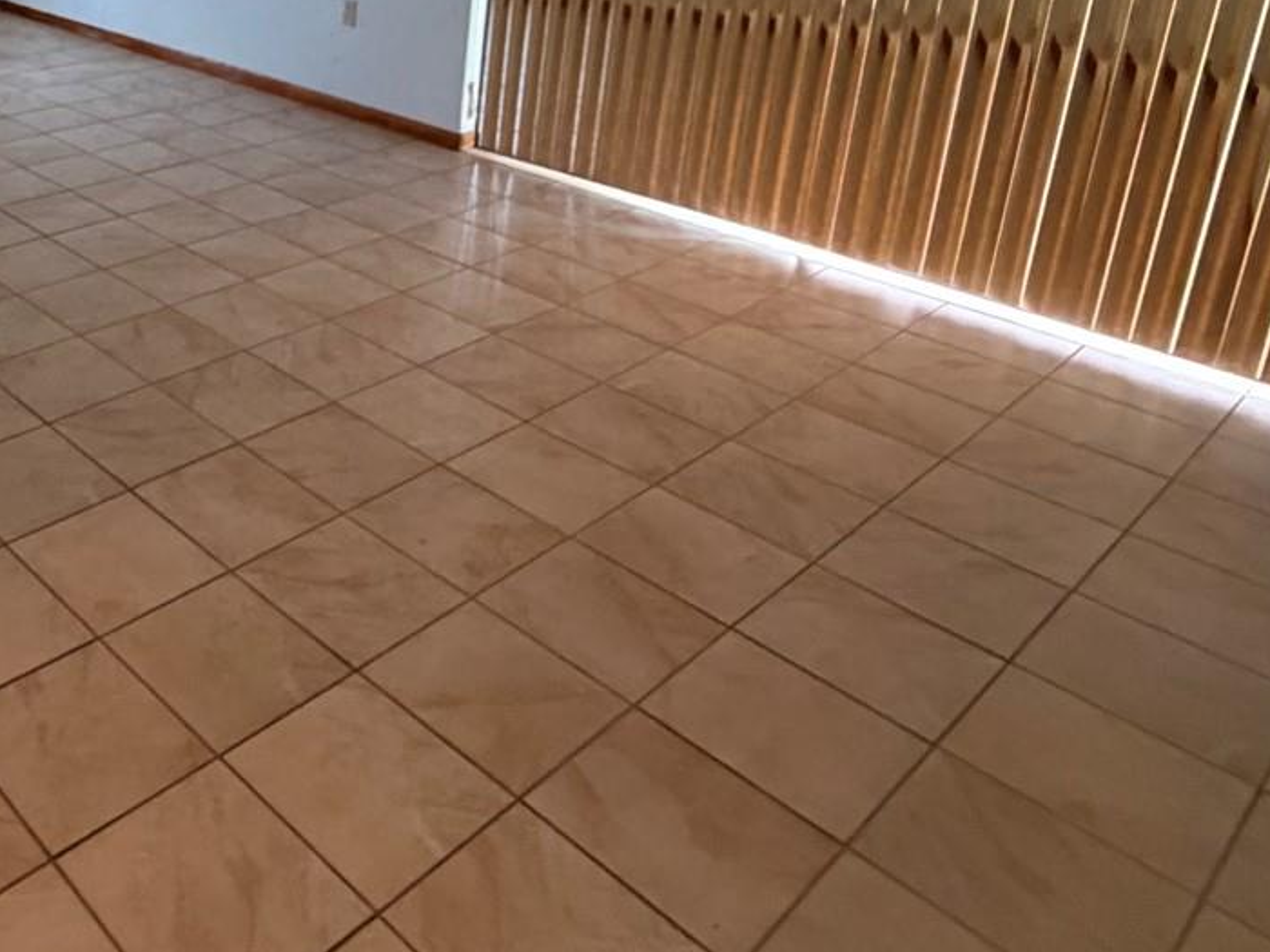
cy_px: 82
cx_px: 69
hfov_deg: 49.0
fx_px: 1174
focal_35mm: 32
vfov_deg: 40.5
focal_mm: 2.22
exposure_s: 1/60
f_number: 2.2
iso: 640
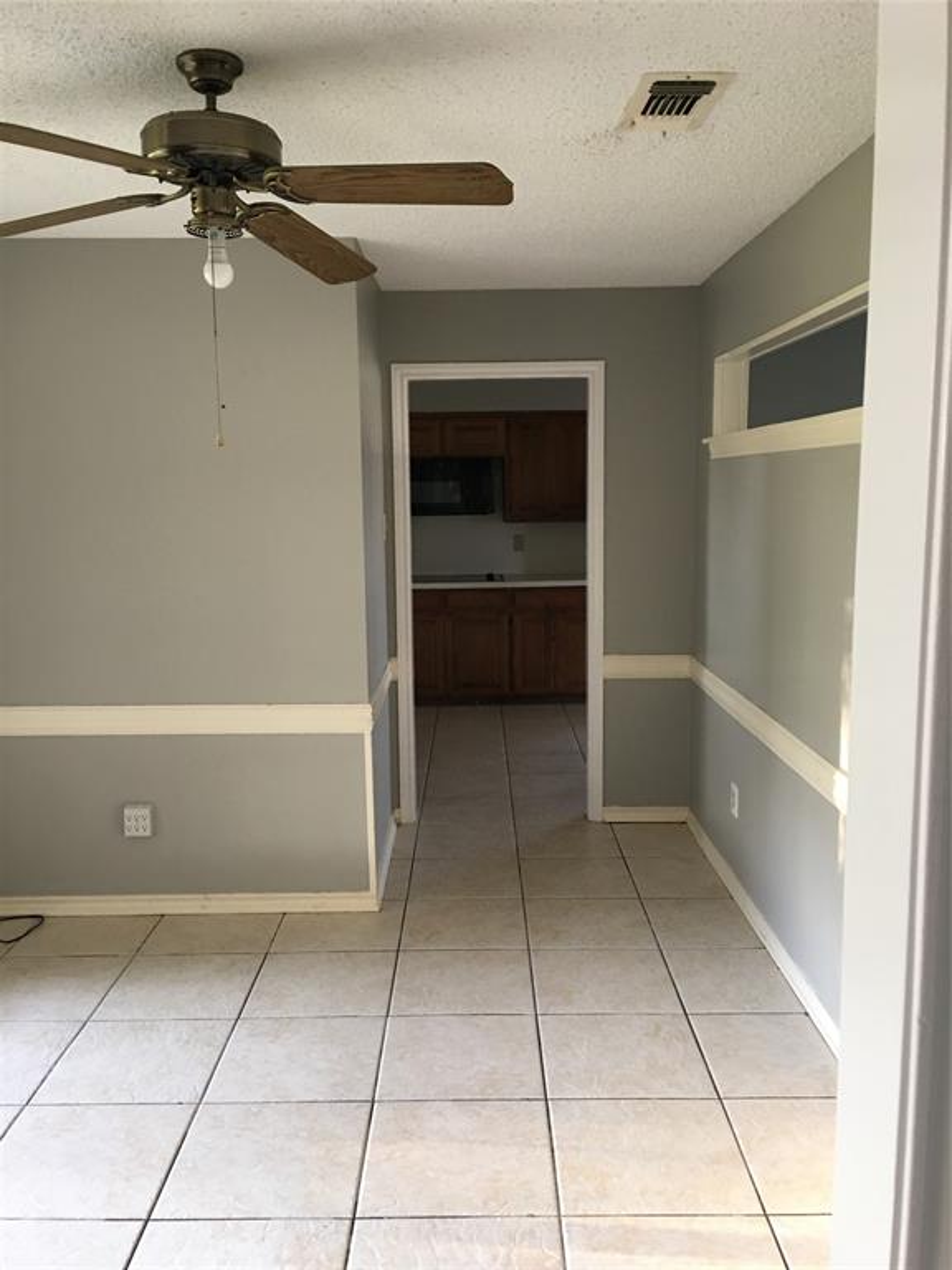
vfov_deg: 61.7
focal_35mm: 29
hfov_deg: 48.2
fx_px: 1063
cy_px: 635
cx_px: 476
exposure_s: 1/15
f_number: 2.2
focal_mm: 4.15
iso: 50
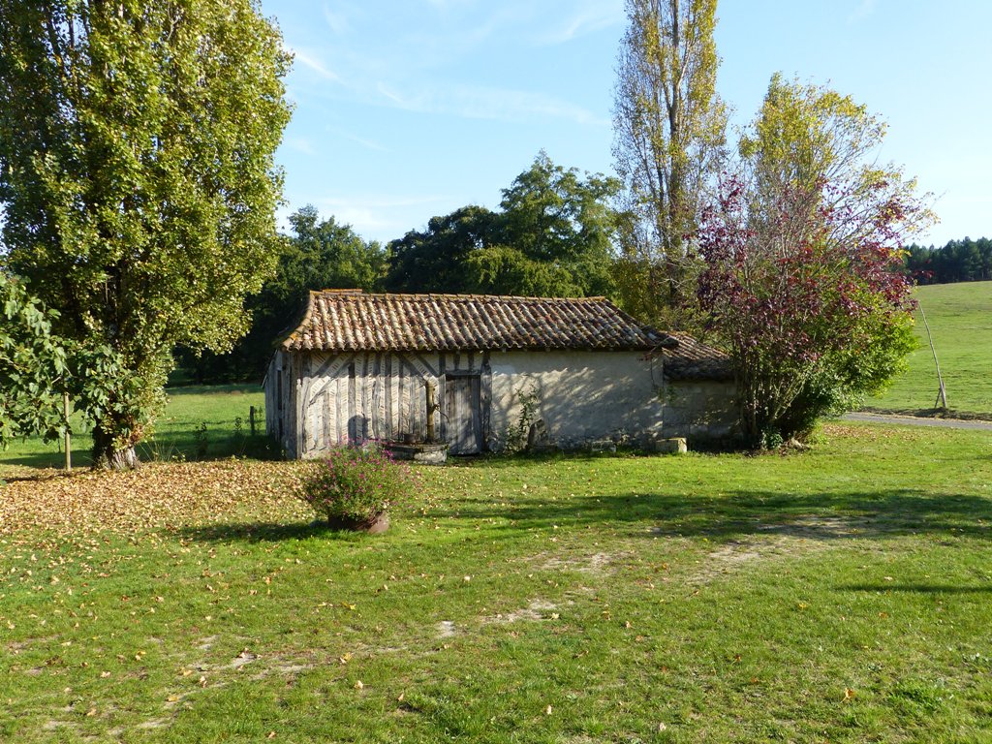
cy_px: 372
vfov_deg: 46.8
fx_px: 860
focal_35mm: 30
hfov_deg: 60.0
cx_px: 496
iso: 100
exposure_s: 1/500
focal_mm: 5.5
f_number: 4
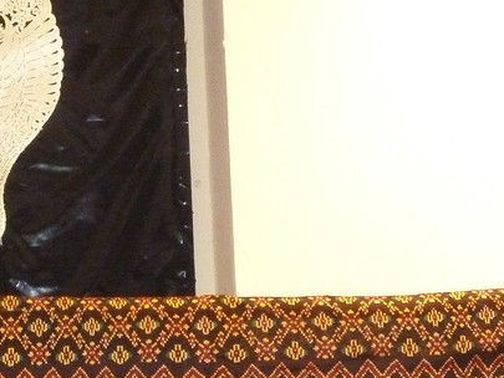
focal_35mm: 144
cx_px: -110
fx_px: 2097
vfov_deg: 10.2
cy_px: -57
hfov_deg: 13.3
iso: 800
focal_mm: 10.3
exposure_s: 1/40
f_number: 4.6
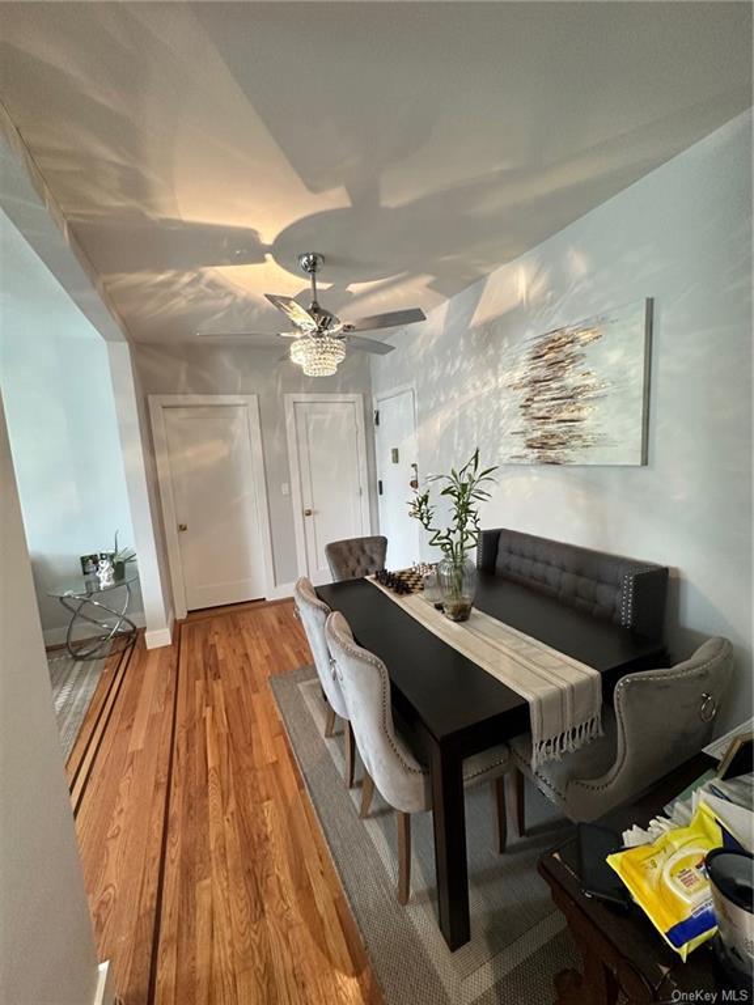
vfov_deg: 102.1
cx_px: 377
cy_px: 502
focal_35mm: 14
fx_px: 407
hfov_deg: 85.7
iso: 250
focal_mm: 2.22
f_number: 2.2
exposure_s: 1/60
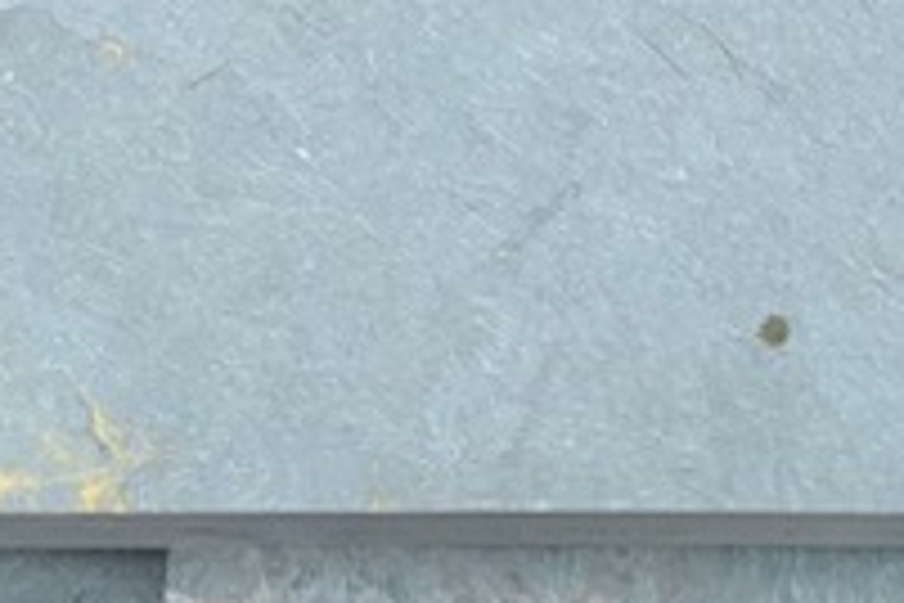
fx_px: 2159
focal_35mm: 86
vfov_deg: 14.4
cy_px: -410
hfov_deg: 23.4
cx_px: 661
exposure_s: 1/552
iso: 25
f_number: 1.8
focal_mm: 4.25
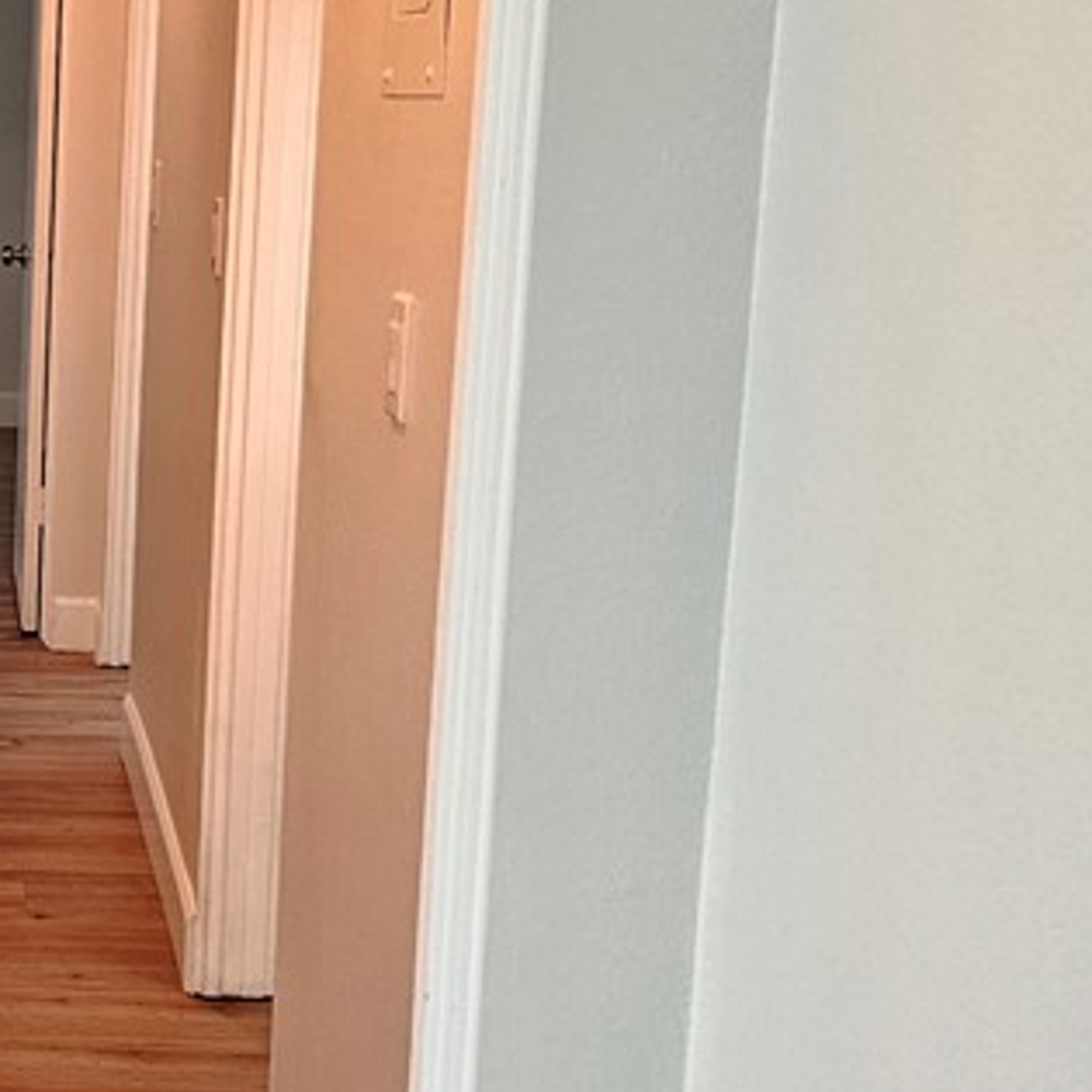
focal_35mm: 66
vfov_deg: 26.1
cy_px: 586
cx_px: -149
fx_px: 2356
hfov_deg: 24.2
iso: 640
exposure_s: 1/60
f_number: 1.7
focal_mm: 6.3
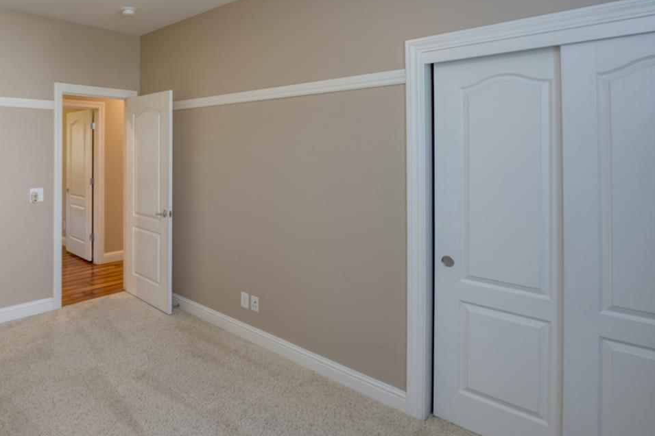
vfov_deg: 56.4
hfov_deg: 73.0
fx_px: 400
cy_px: 159
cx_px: 163
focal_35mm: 22
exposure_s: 1/5
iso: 400
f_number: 10
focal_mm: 14
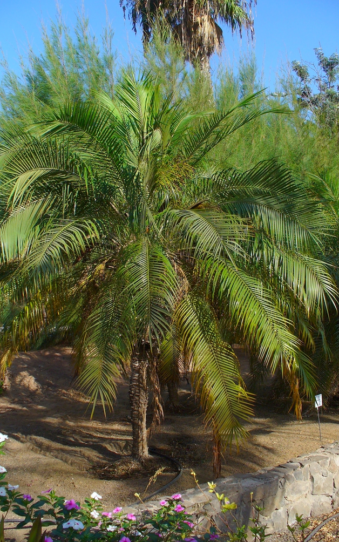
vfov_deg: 49.3
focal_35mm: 40
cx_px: 163
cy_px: 269
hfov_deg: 32.0
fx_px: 591
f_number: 5.6
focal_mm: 6.1
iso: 64
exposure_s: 1/200
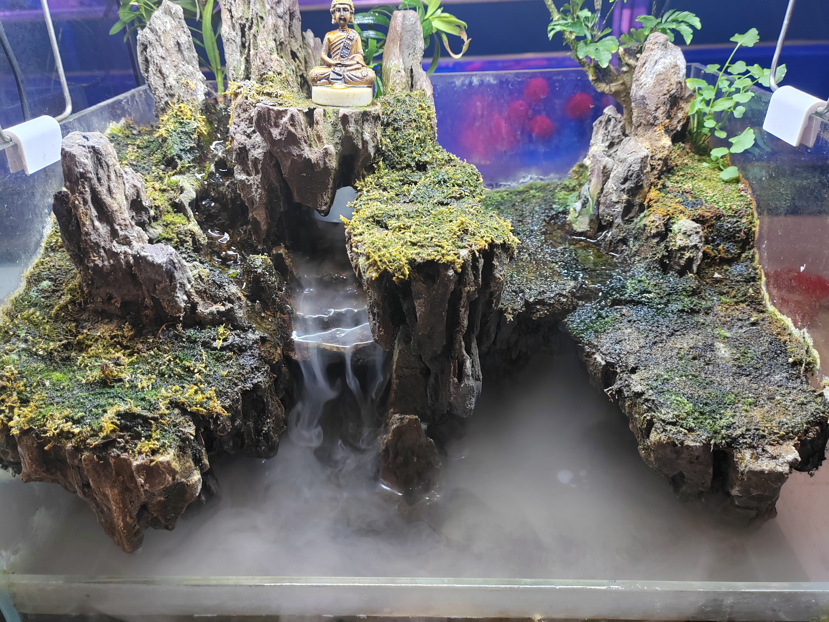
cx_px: 414
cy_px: 311
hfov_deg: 65.3
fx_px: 647
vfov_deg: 51.4
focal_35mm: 27
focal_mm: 5.52
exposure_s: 1/100
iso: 250
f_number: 1.9
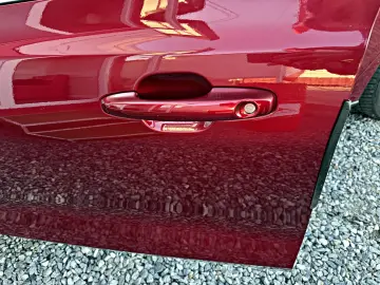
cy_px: 142
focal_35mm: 24
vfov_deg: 56.8
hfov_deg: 71.6
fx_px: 263
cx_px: 190
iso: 200
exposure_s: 1/121
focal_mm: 6.76
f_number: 1.78
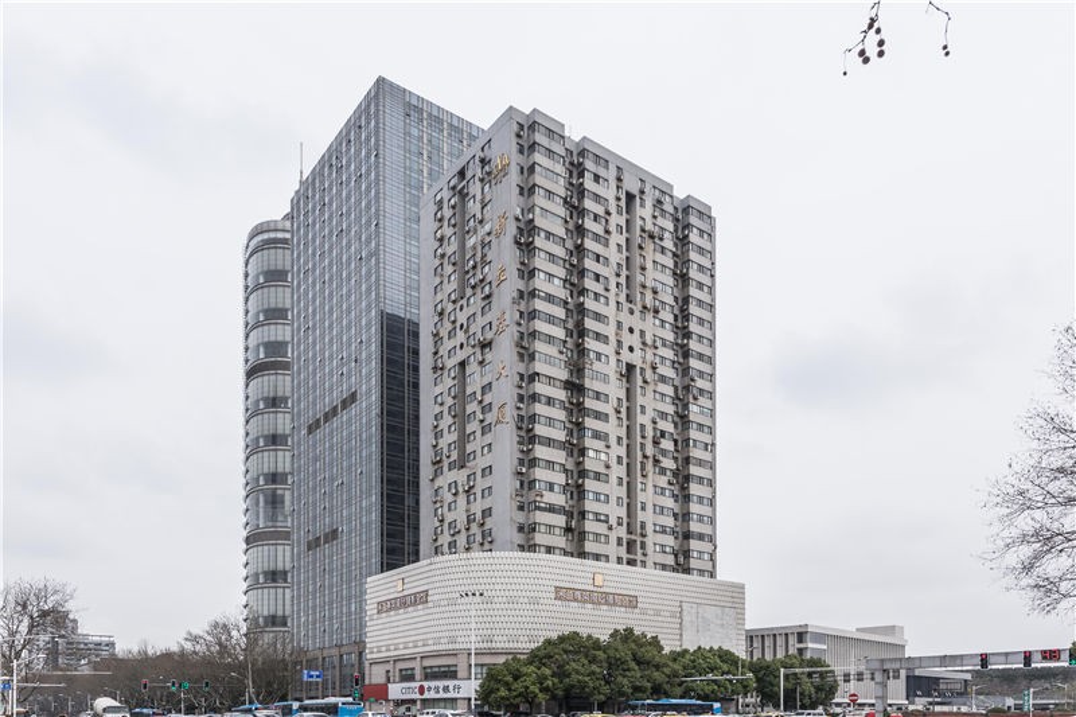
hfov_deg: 93.3
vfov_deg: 70.4
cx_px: 538
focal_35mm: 17
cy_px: 358
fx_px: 508
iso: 200
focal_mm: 17
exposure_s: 1/640
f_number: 8
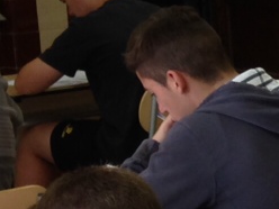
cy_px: 198
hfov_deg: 8.3
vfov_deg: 6.8
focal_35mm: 217
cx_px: 675
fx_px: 1749
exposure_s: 1/24
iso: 50
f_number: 2.4
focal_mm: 4.12
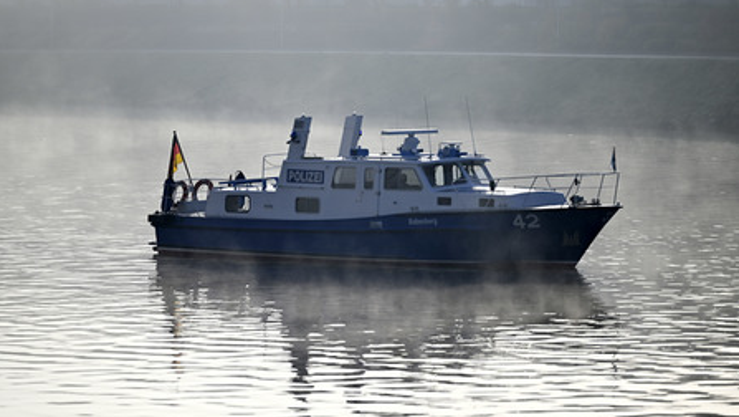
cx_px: 368
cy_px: 190
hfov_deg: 10.2
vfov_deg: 5.8
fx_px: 4137
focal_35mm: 211
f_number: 2.8
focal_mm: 200
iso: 64
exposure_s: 1/2500
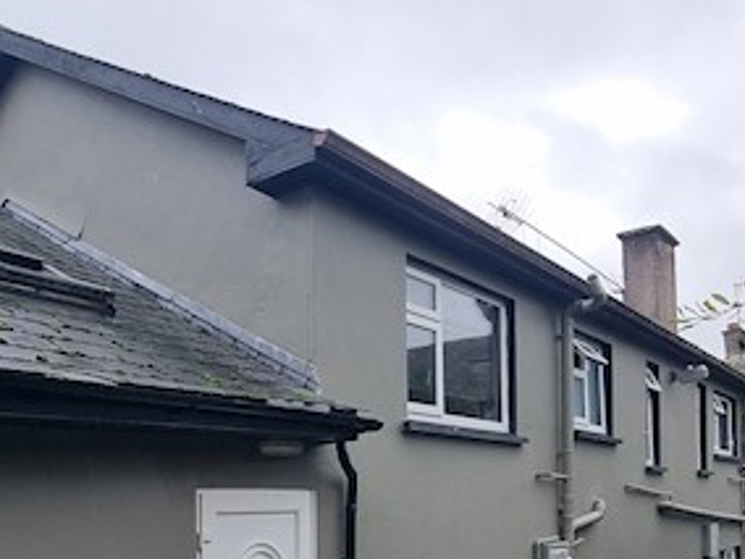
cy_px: 458
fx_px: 689
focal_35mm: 32
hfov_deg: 56.8
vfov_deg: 42.0
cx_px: 344
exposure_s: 1/692
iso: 50
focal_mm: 2.2
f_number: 2.2
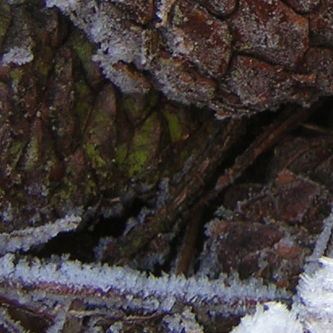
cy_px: -73
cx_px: 429
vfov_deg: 13.6
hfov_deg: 13.6
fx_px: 1350
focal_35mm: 124
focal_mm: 4.7
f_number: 2.6
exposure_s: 1/102
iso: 100
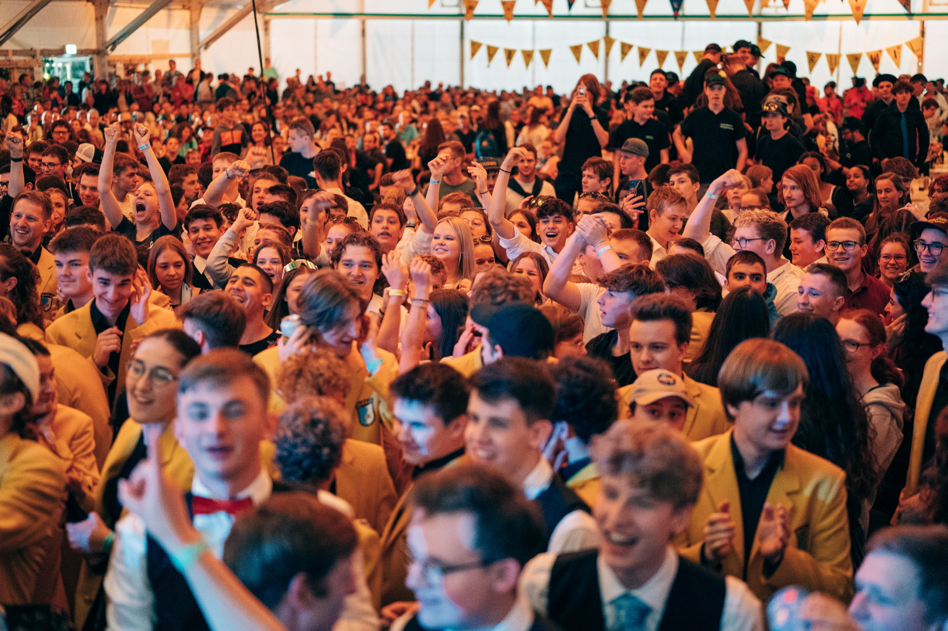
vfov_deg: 27.0
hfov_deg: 39.6
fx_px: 1316
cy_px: 316
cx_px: 474
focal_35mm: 50
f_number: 1.8
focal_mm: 50
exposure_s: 1/100
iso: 6400
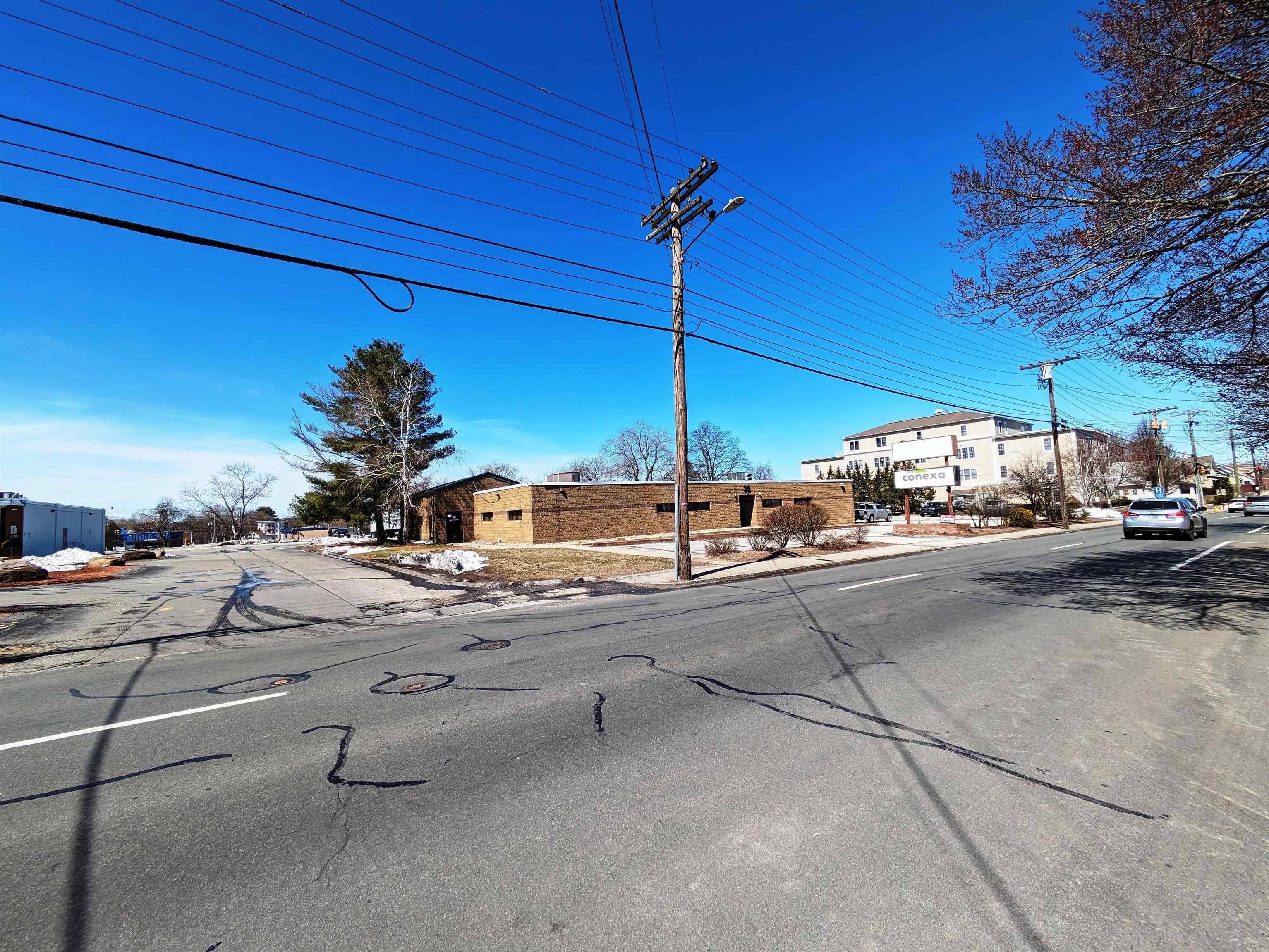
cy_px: 476
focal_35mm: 14
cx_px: 634
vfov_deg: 85.7
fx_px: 513
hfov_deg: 102.0
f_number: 2.2
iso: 46
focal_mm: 1.83
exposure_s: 1/1852
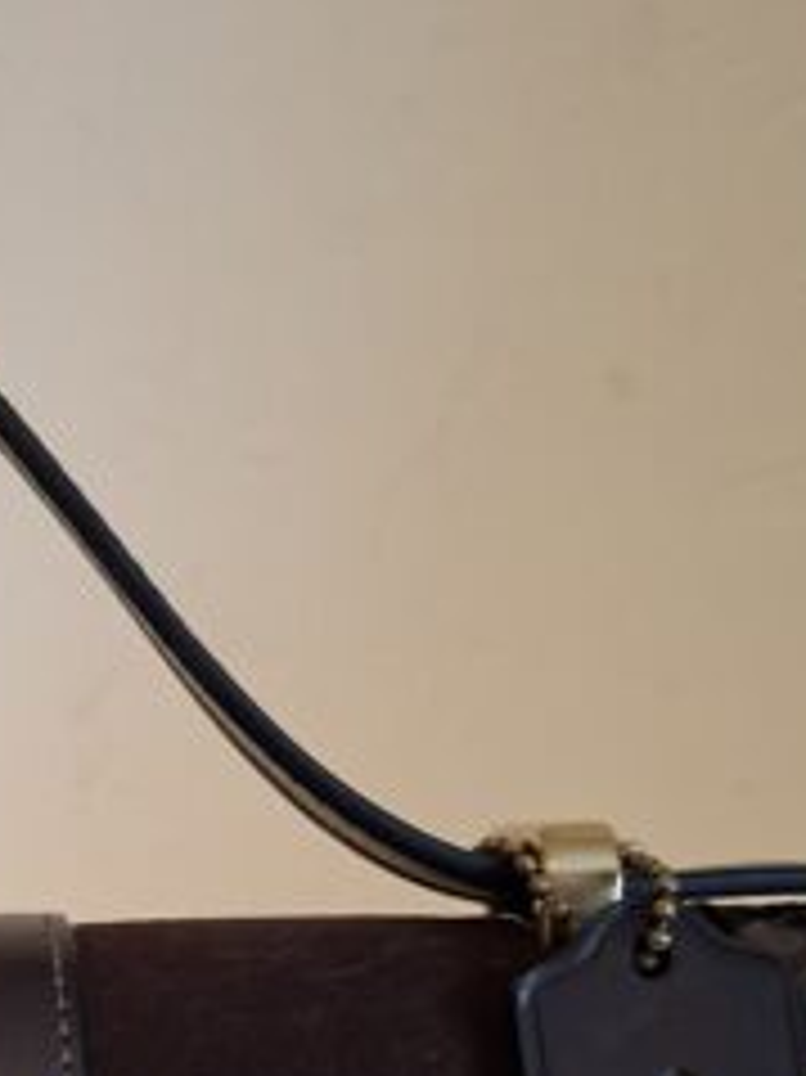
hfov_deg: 18.2
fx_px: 2393
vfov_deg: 23.6
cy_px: 1211
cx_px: -158
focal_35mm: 77
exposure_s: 1/24
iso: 640
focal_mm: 5.54
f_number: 1.8
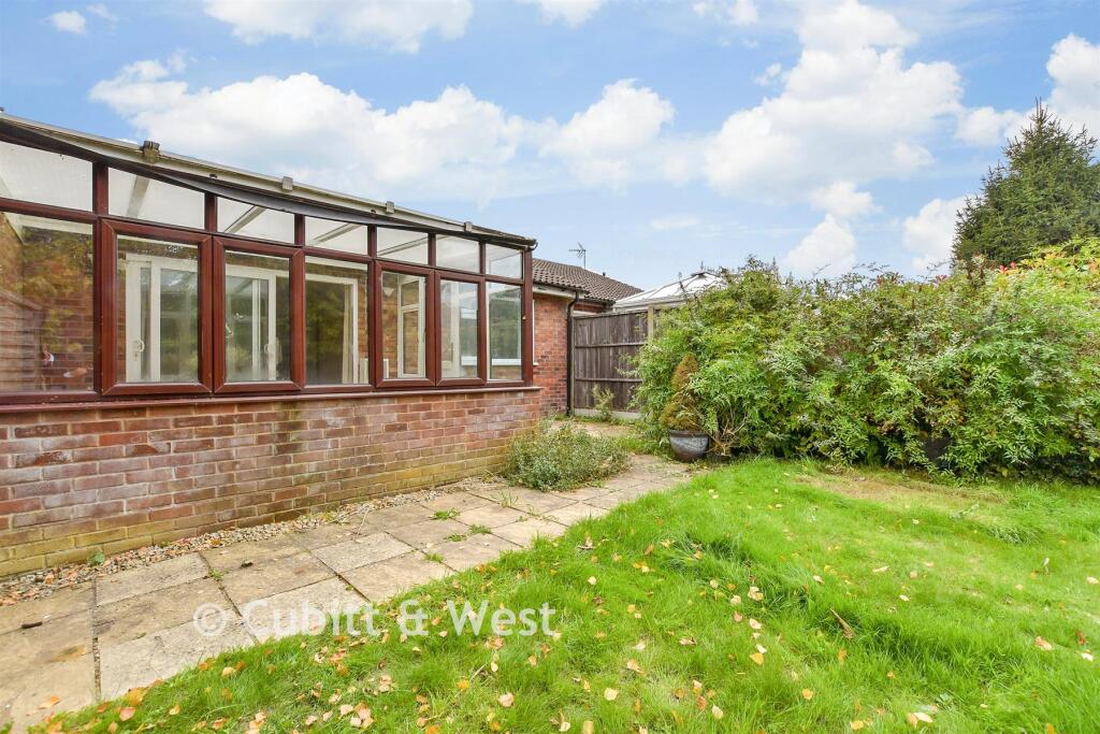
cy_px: 367
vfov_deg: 77.3
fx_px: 458
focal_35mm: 15
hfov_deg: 100.4
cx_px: 550
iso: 160
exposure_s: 1/100
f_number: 8
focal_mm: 10
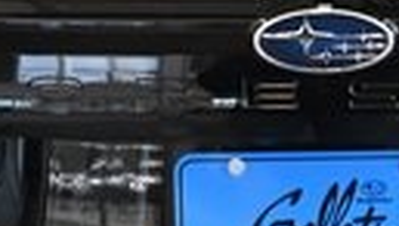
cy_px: 87
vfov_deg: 14.6
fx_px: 879
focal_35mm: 83
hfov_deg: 25.1
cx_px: 328
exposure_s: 1/30
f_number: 6.3
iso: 640
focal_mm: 16
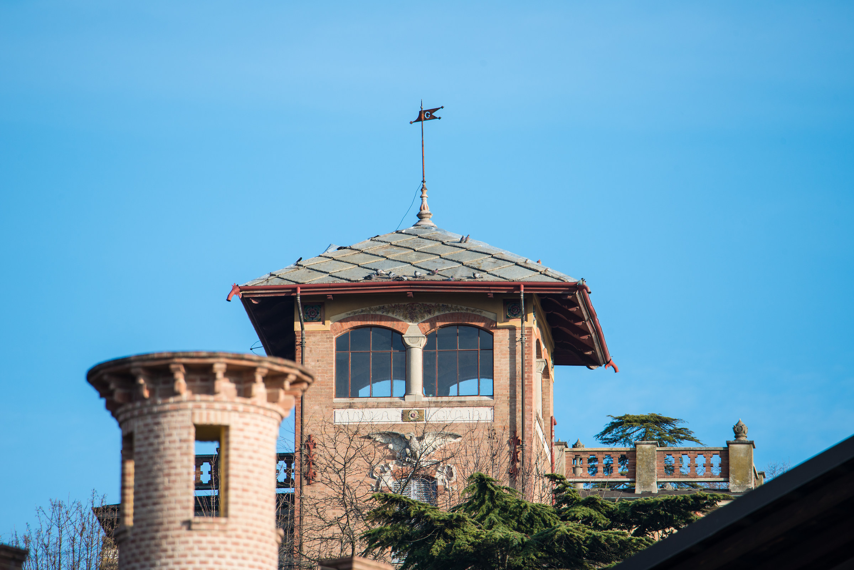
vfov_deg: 2.3
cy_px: 285
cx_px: 427
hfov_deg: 3.4
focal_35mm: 600
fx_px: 14235
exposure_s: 1/250
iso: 200
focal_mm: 600
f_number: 8
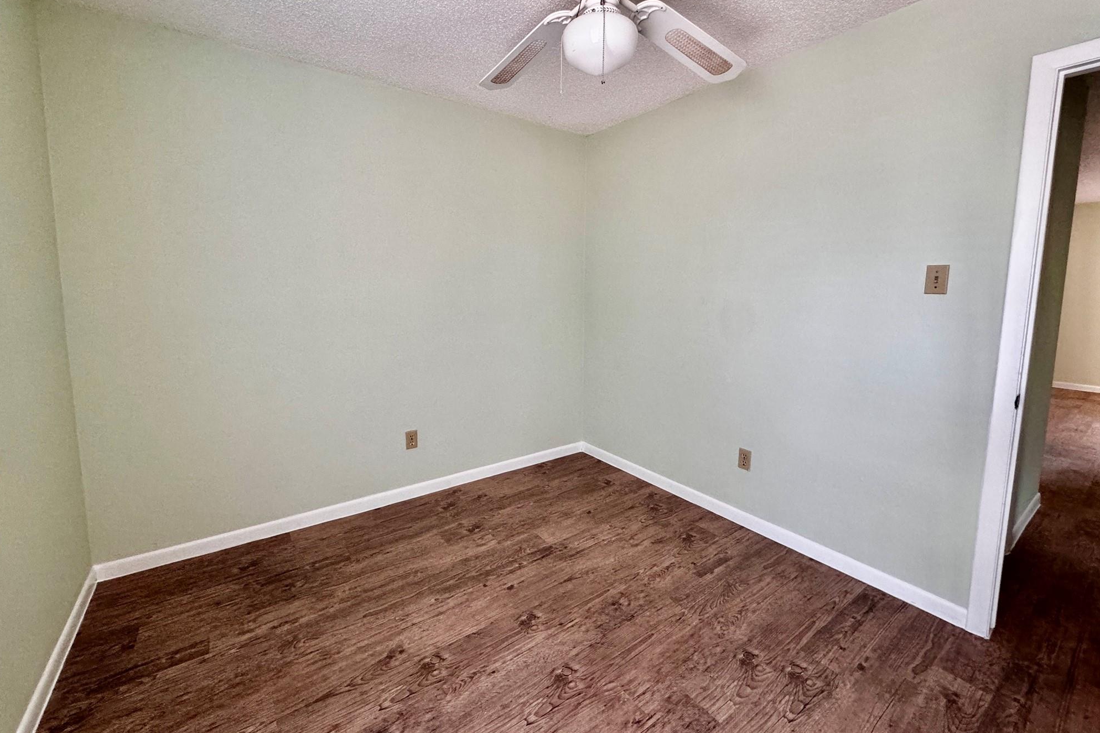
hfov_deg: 100.4
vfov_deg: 77.1
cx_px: 542
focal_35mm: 15
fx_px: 458
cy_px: 332
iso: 250
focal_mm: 2.22
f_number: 2.2
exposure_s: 1/99
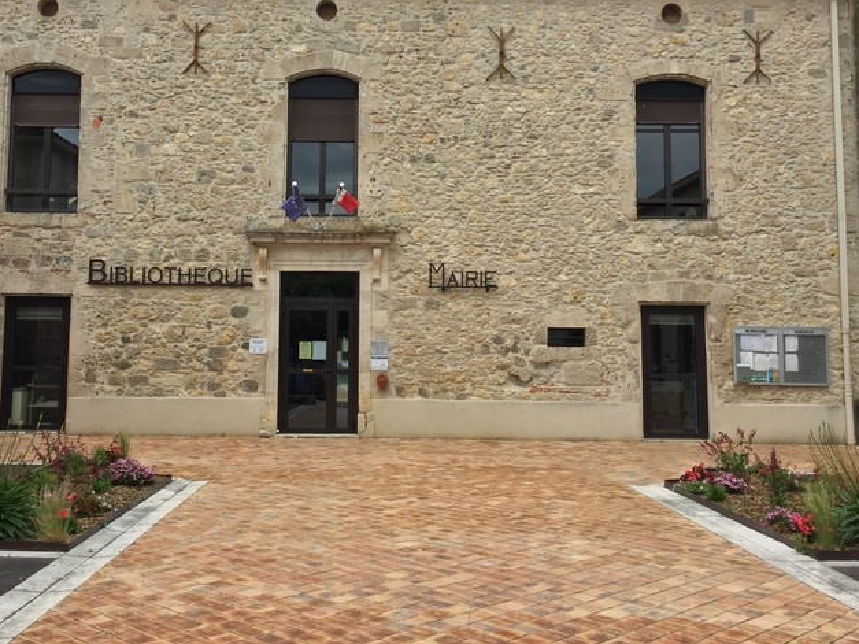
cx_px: 367
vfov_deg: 38.6
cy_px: 284
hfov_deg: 50.0
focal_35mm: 37
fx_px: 918
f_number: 2.2
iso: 32
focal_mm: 4.15
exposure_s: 1/1364
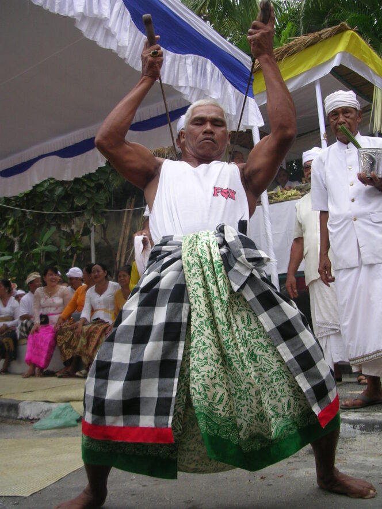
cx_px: 191
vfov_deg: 49.0
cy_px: 254
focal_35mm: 38
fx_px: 559
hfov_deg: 37.7
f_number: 2.8
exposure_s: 1/205
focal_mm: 5.8
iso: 50
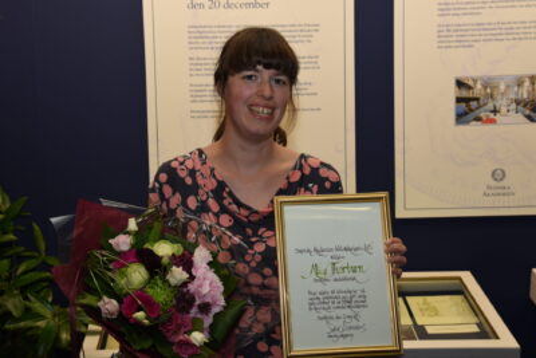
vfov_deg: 24.6
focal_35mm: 55
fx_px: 819
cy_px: 179
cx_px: 268
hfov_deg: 36.2
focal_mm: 55
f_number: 8
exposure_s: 1/125
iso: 800
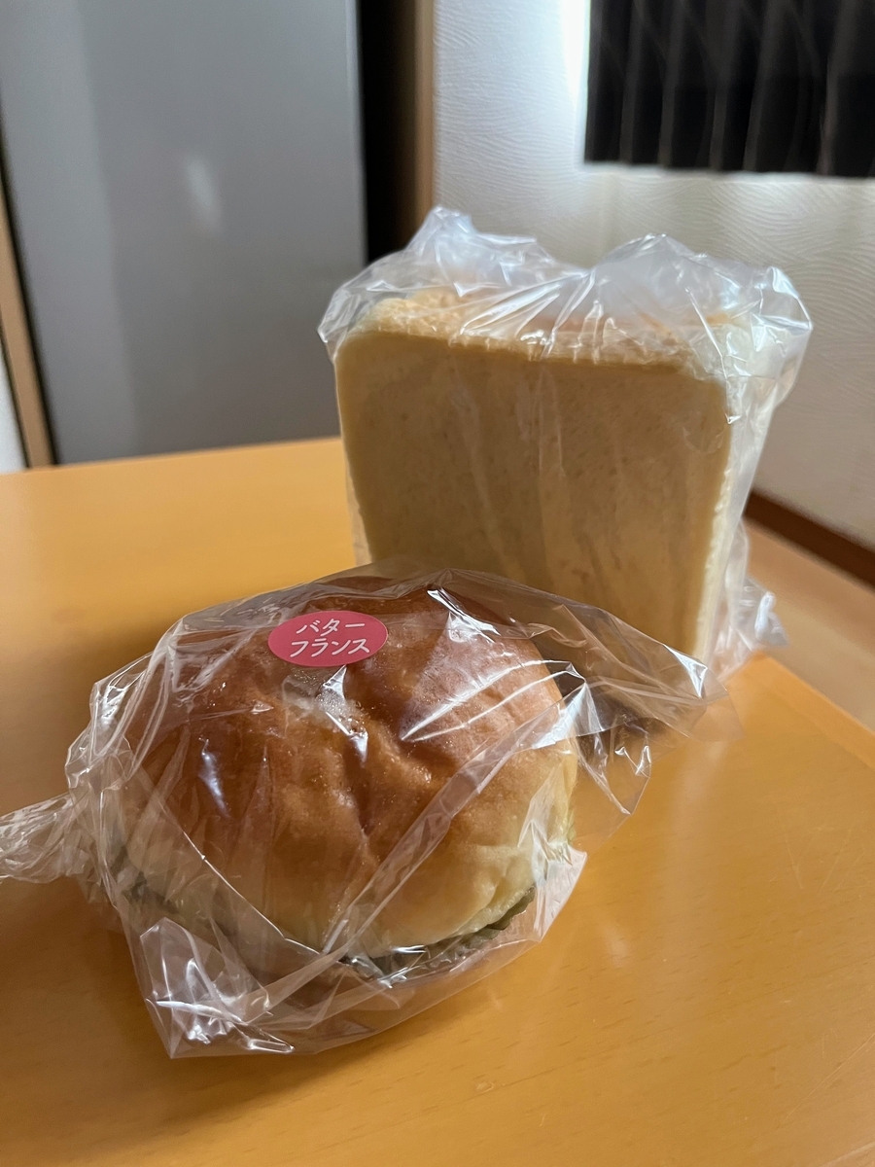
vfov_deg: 67.3
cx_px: 438
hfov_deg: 53.1
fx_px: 876
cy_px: 584
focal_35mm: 26
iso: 400
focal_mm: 5.1
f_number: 1.6
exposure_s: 1/60
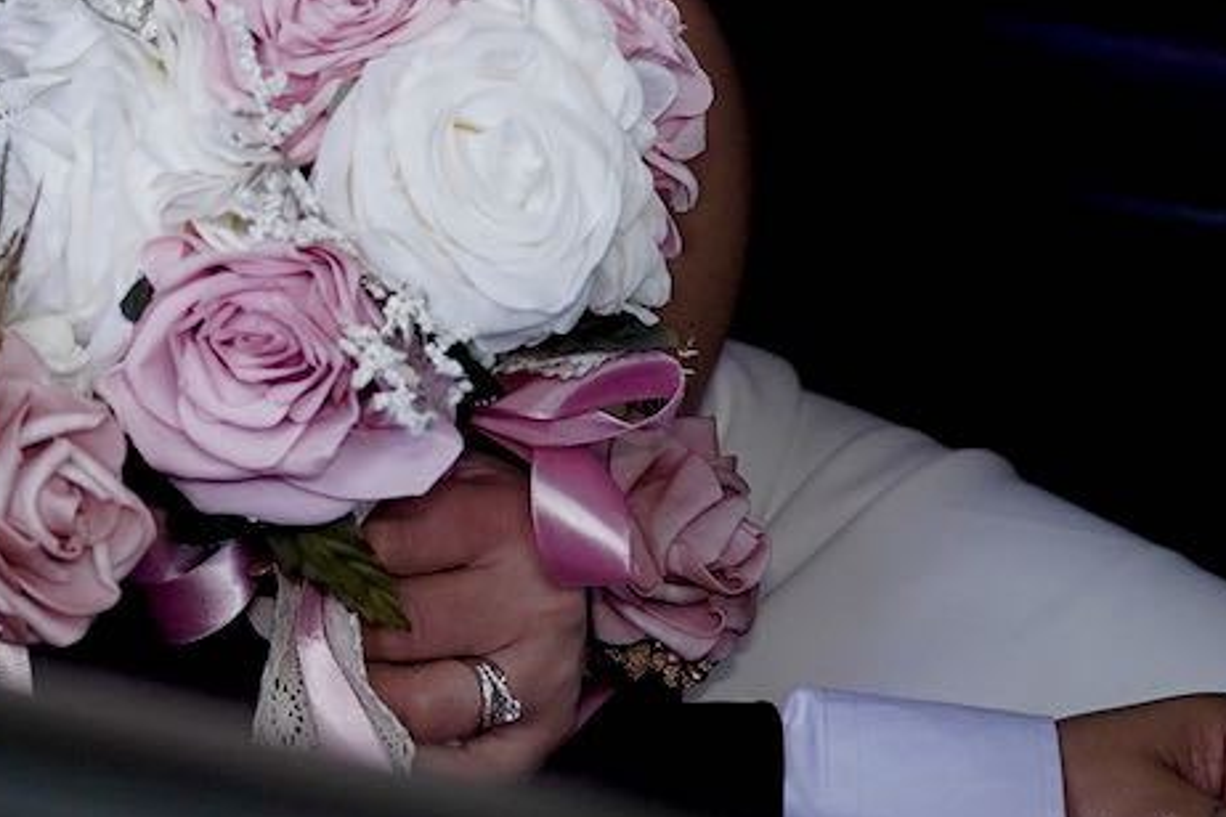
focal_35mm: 130
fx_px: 4427
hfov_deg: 15.2
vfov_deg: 10.2
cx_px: -226
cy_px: -456
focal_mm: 20
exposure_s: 1/400
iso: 400
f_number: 1.8
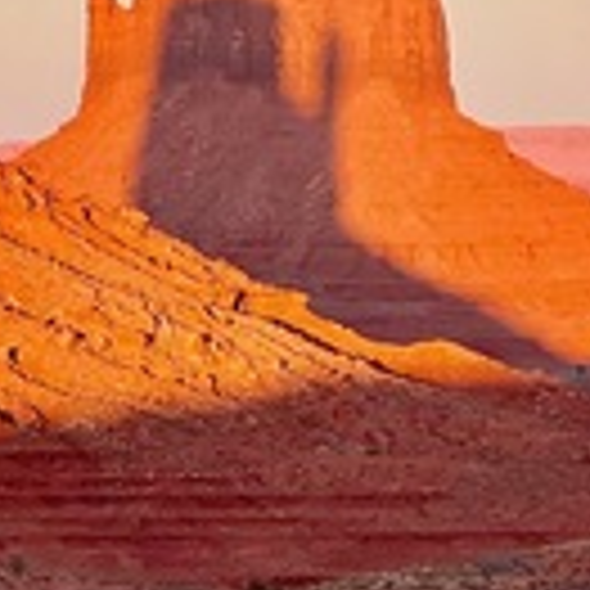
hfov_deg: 5.6
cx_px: -261
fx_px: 5997
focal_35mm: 311
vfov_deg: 5.6
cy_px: 99
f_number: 2.8
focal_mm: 9
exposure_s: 1/252
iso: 32
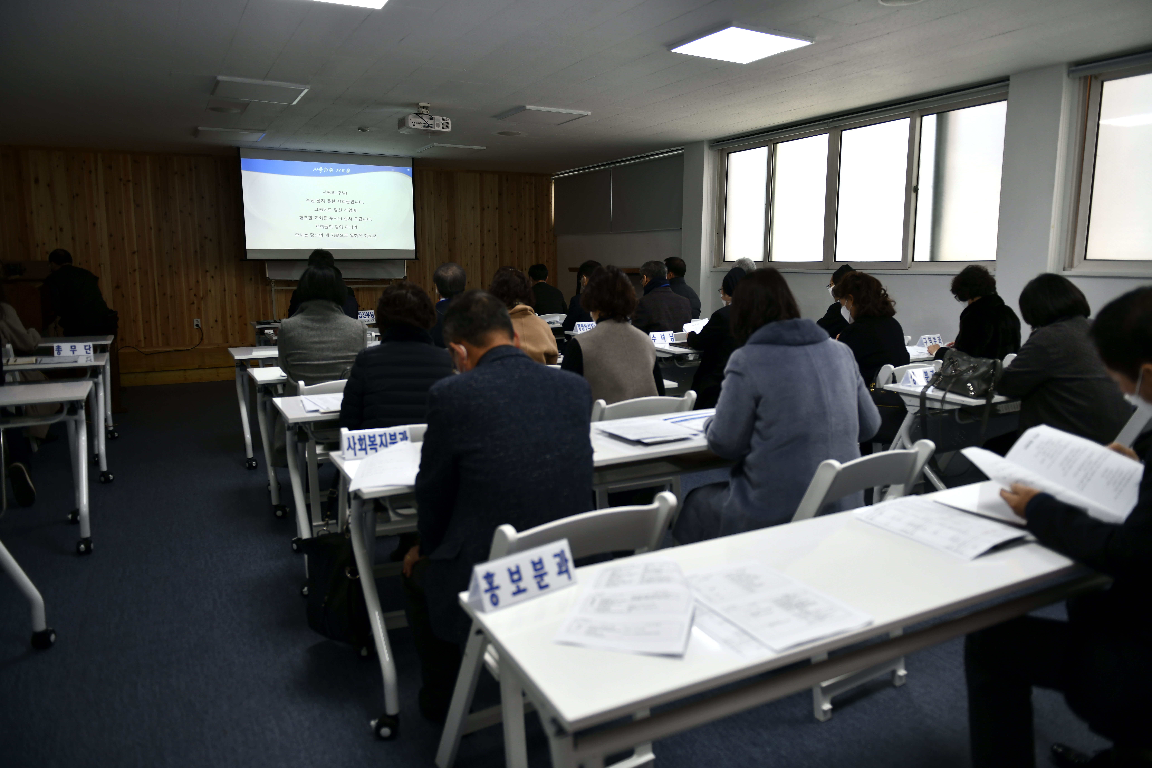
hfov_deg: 73.7
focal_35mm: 24
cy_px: 384
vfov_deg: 53.1
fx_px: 768
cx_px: 576
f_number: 2.8
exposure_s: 1/160
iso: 200
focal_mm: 24
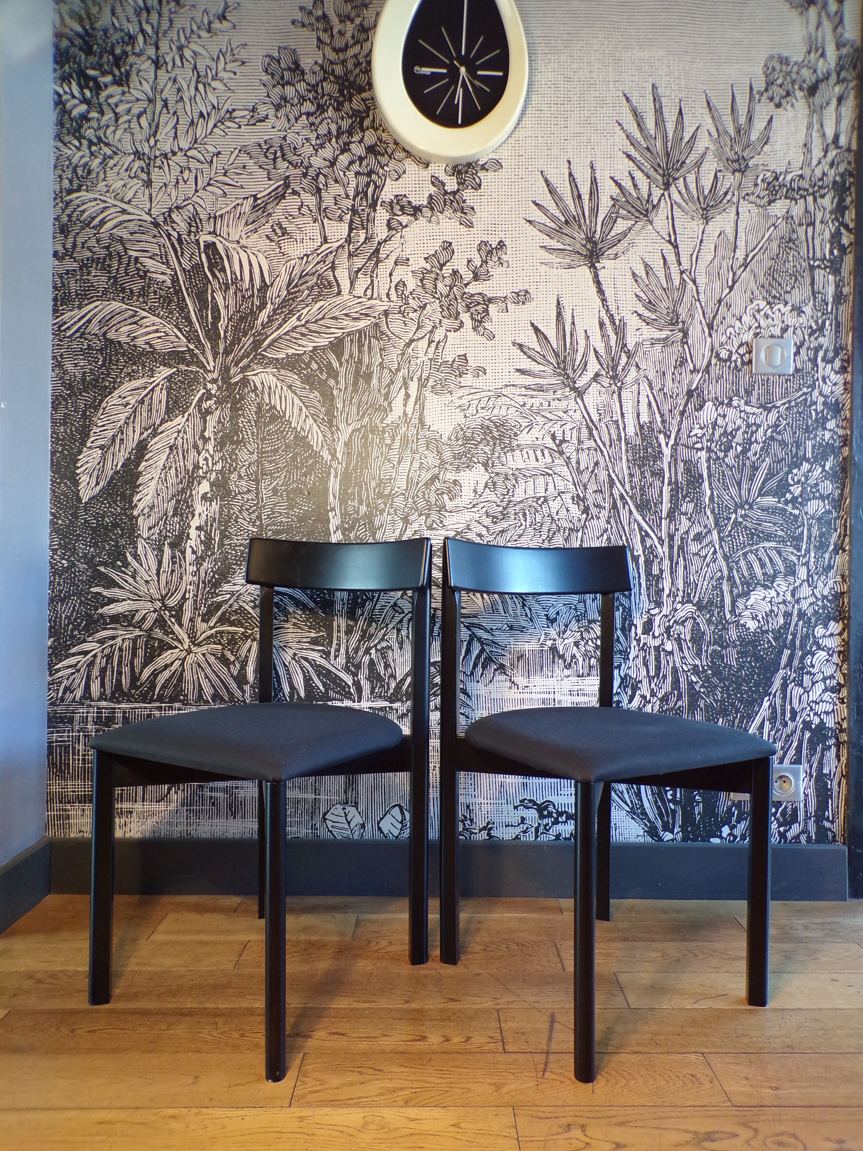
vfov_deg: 71.6
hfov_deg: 56.8
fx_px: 798
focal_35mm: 24
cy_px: 576
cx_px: 432
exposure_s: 1/17
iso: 204
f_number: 3
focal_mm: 4.3
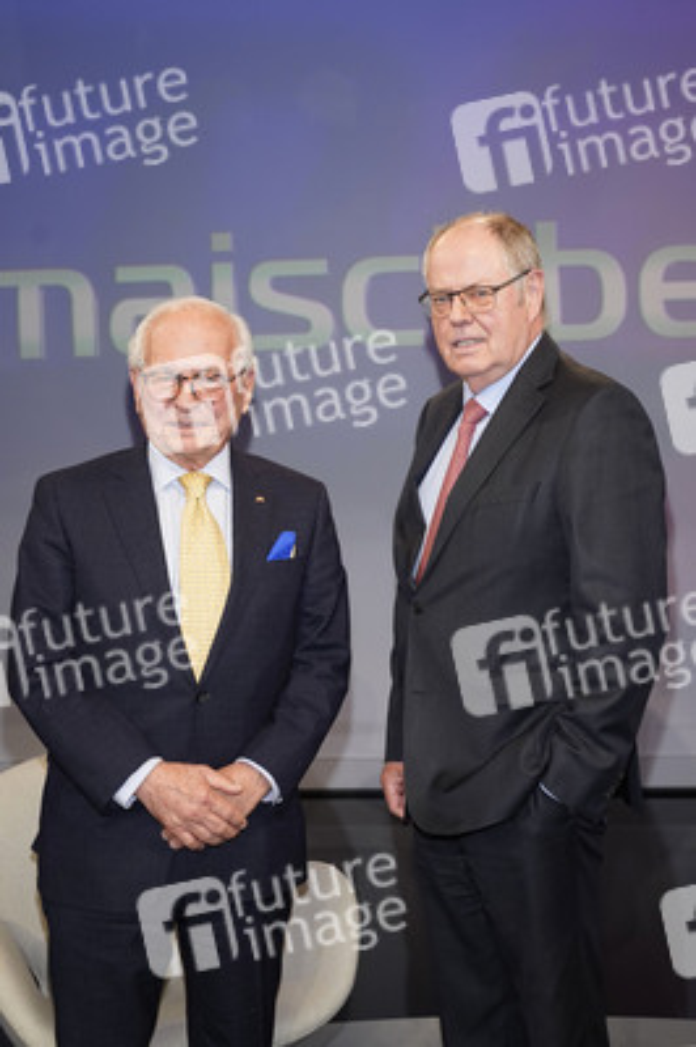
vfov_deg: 44.5
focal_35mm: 44
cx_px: 348
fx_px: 1278
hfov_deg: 30.5
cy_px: 524
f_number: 6.3
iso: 2000
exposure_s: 1/160
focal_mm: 44
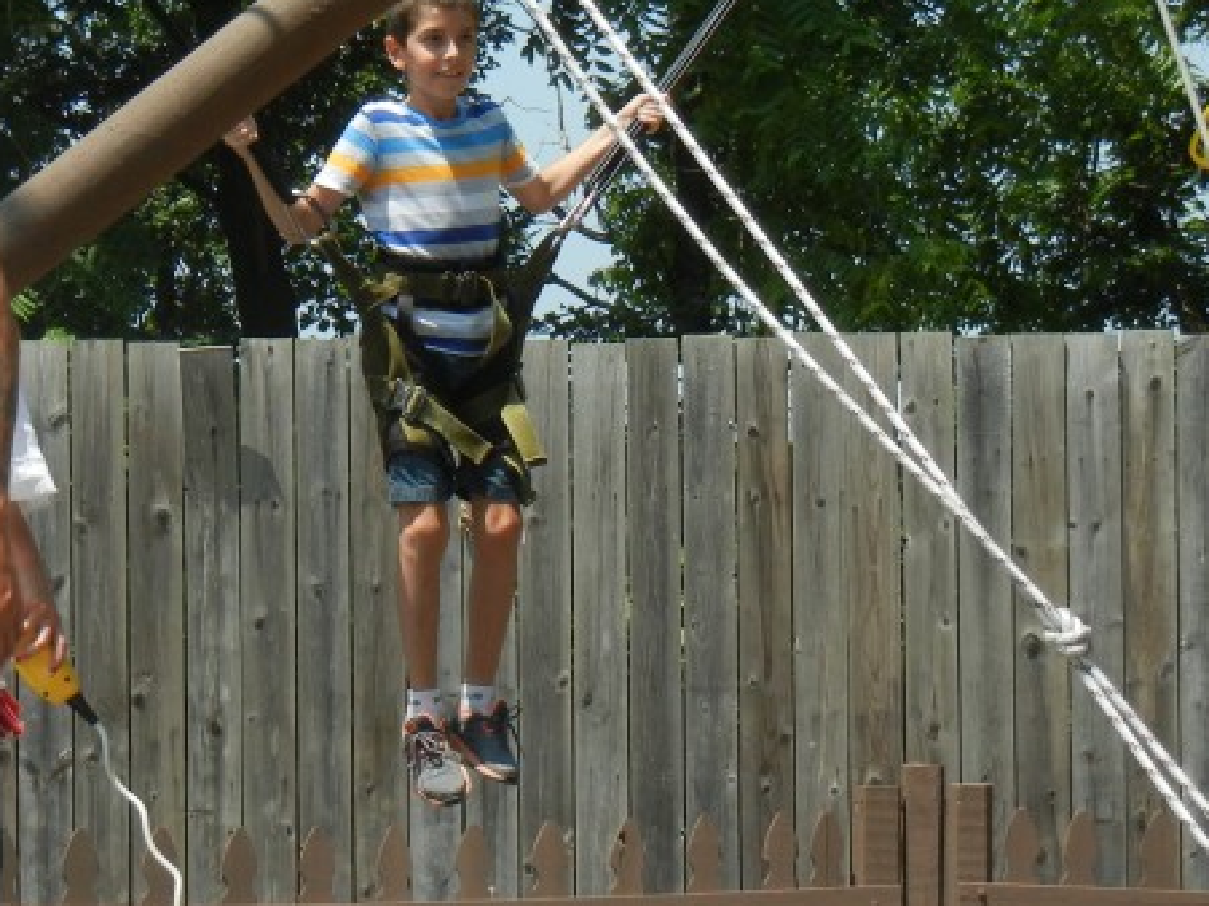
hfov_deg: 14.7
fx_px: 4679
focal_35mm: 134
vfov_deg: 11.1
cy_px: 482
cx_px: 311
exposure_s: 1/221
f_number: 8
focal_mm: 10.6
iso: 160
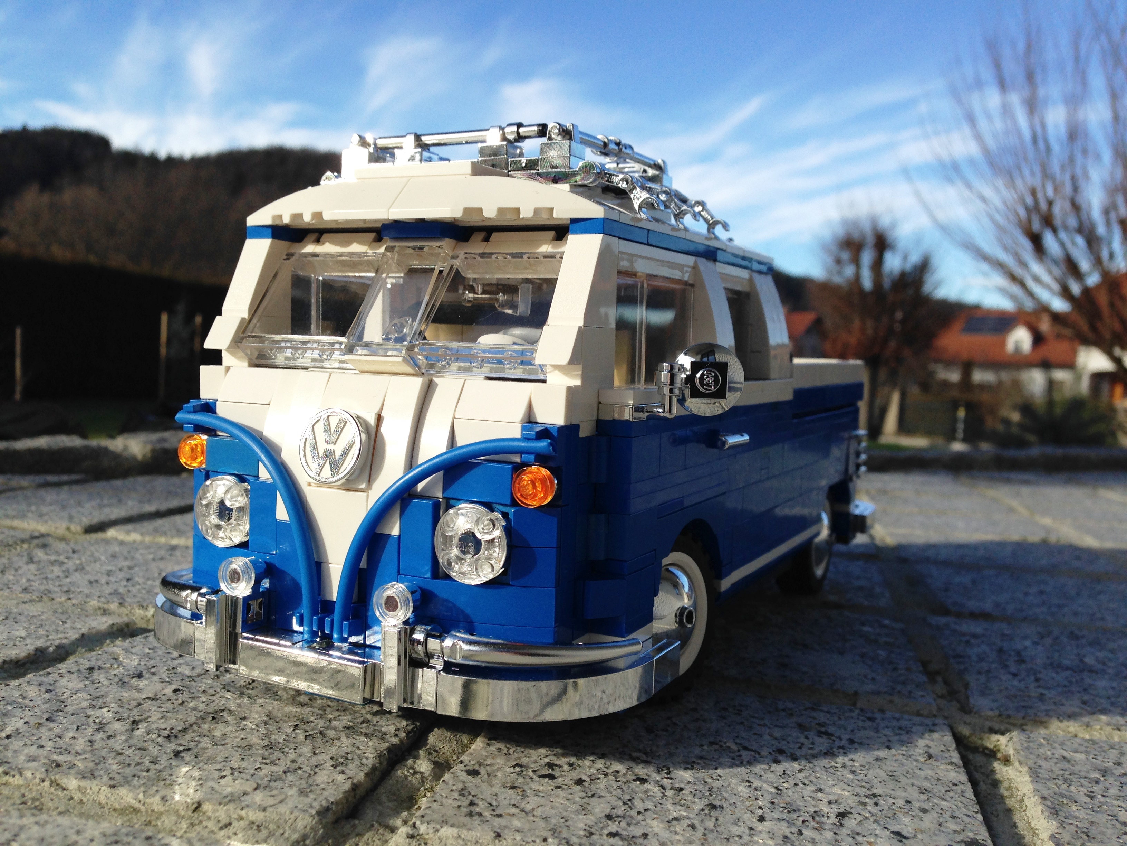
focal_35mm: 33
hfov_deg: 55.4
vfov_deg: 42.9
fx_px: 1074
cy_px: 423
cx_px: 564
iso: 50
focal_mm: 4.12
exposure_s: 1/1178
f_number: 2.4
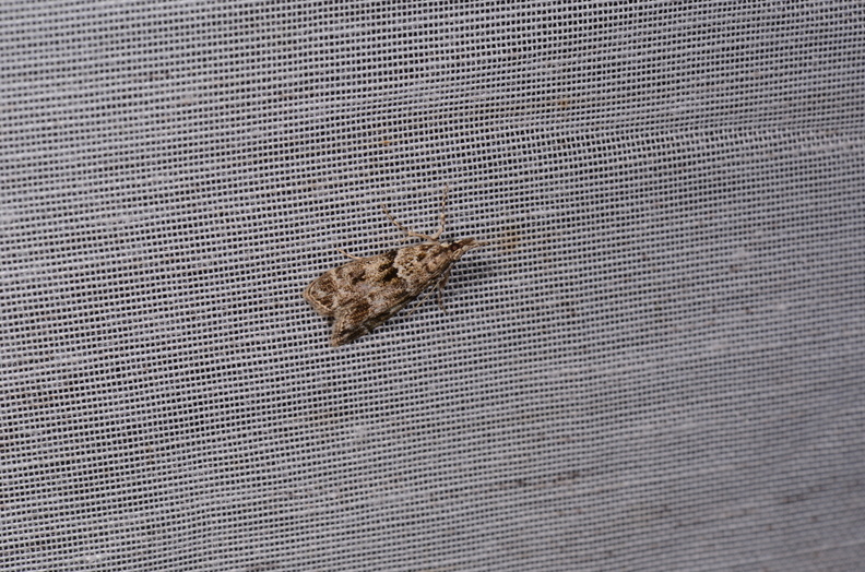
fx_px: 3056
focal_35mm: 128
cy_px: 286
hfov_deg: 16.1
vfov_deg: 10.7
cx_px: 432
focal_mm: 85
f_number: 25
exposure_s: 1/60
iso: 100
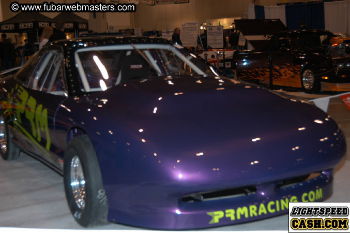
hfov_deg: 35.1
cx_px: 175
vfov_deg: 23.7
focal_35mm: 57
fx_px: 554
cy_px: 116
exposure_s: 1/60
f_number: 5
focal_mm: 38
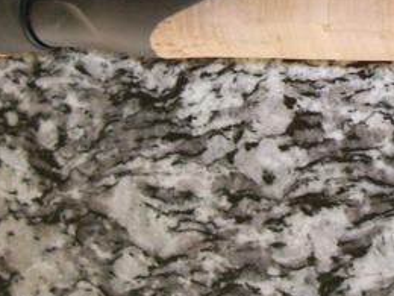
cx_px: 236
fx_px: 979
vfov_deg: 16.6
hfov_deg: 22.7
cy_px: -33
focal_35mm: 86
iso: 160
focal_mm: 5.8
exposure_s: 1/40
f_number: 2.6
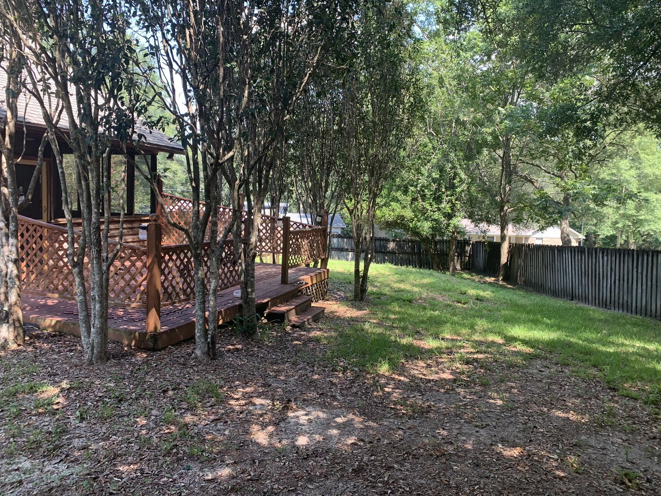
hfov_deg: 65.3
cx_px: 333
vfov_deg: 51.4
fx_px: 516
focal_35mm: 27
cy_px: 244
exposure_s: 1/121
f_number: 1.8
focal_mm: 4.25
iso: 25
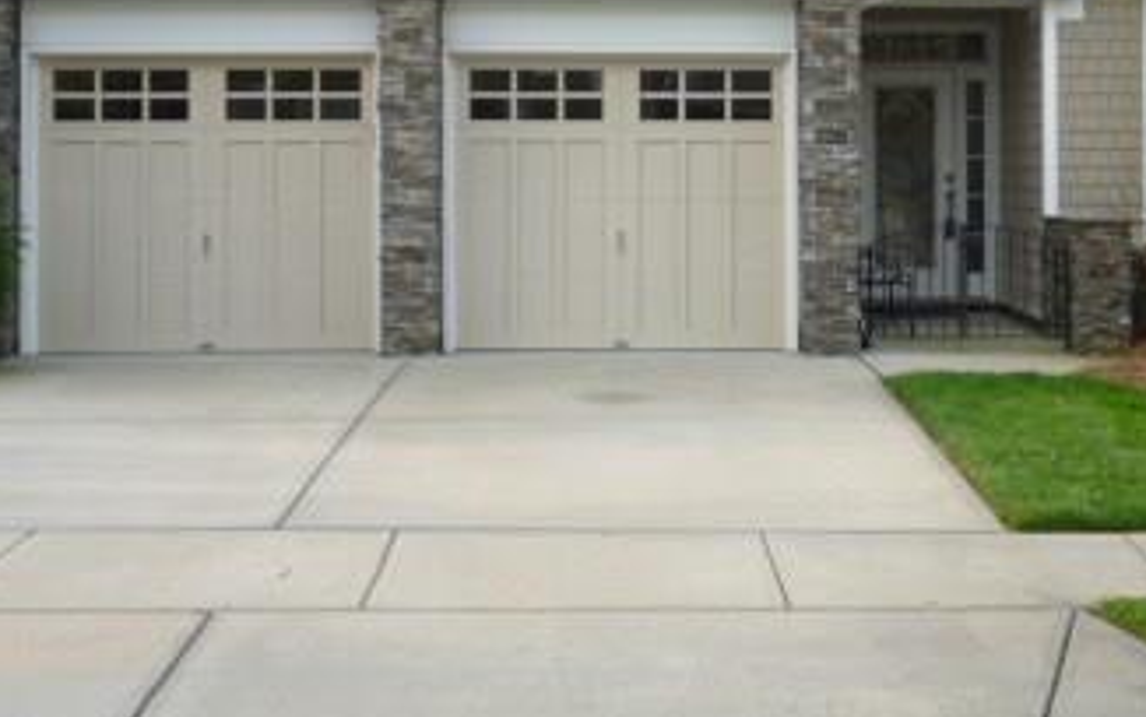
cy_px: 123
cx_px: 770
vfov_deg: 17.2
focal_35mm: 75
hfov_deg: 27.3
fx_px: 2343
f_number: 3.5
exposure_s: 1/160
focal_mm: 6.4
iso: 100
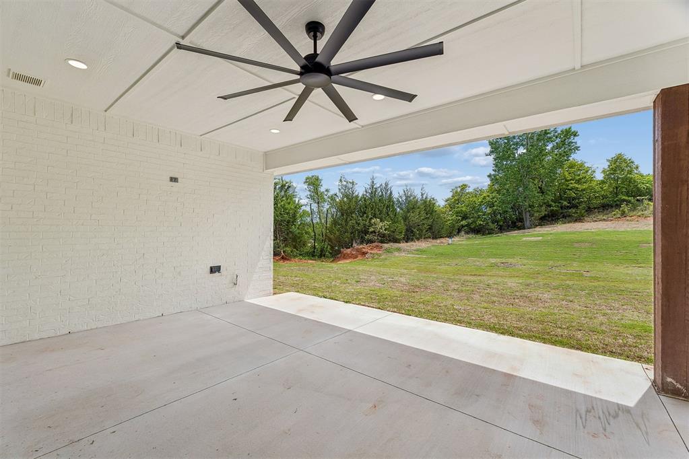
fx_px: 287
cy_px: 230
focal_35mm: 15
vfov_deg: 77.3
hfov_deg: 100.4
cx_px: 344
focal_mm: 10
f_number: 6.3
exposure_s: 1/400
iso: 125
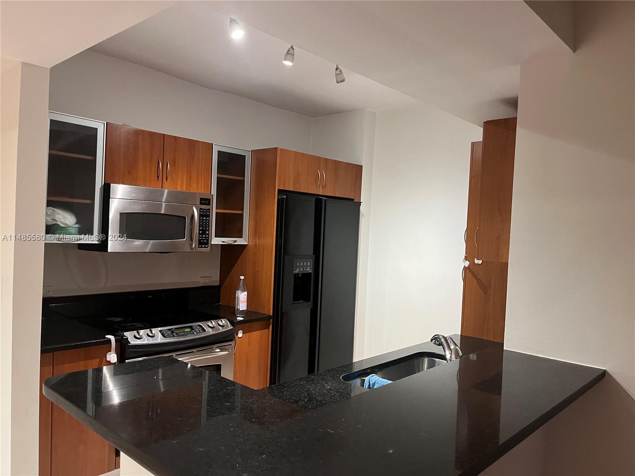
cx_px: 318
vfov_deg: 53.1
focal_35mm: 26
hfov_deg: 67.3
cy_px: 238
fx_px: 477
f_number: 1.6
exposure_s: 1/60
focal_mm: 5.1
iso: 400
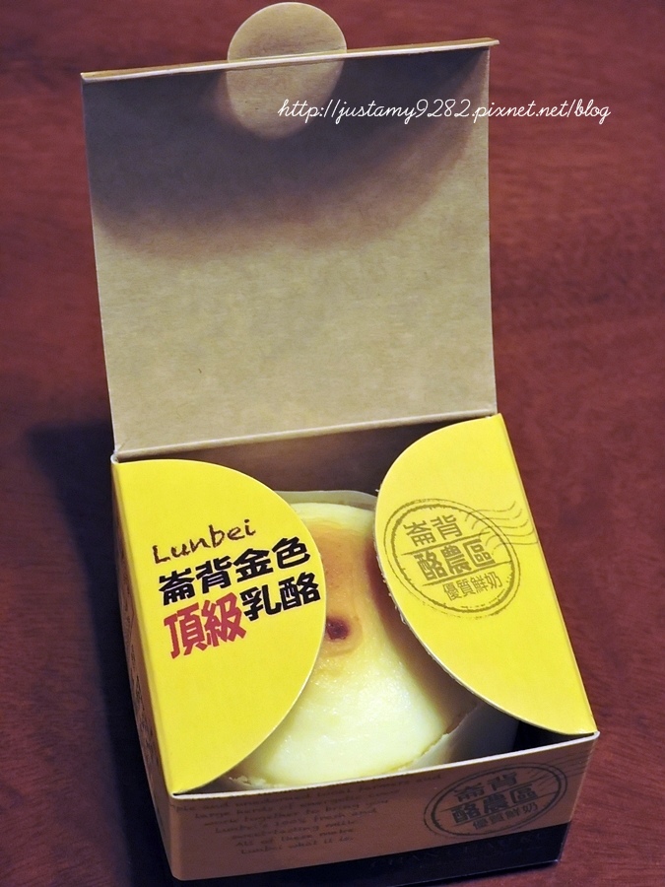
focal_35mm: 85
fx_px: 2177
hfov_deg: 17.4
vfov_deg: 23.0
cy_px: 444
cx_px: 332
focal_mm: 15.2
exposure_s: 1/15
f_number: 4.5
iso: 450
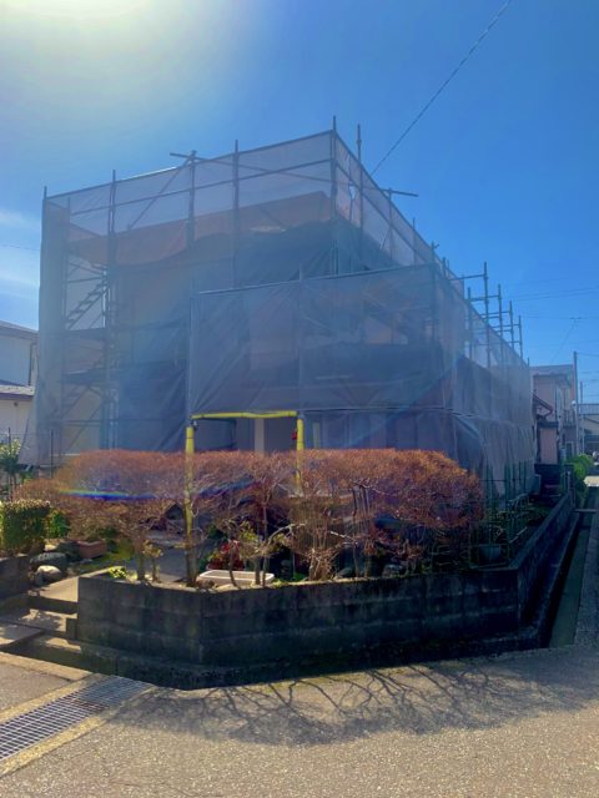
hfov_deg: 53.1
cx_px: 300
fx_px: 600
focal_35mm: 26
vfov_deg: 67.3
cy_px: 399
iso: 25
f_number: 1.8
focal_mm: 4.25
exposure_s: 1/1880
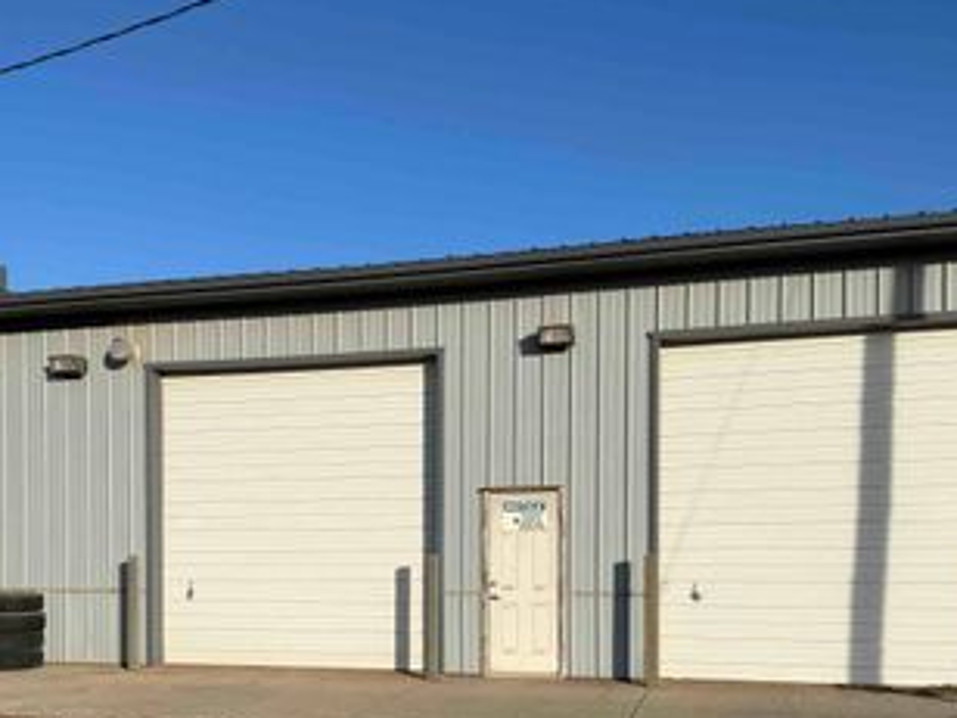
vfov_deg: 35.7
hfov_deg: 47.8
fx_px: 1078
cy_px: 570
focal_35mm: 39
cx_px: 426
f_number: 1.78
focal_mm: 6.76
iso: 80
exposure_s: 1/5714
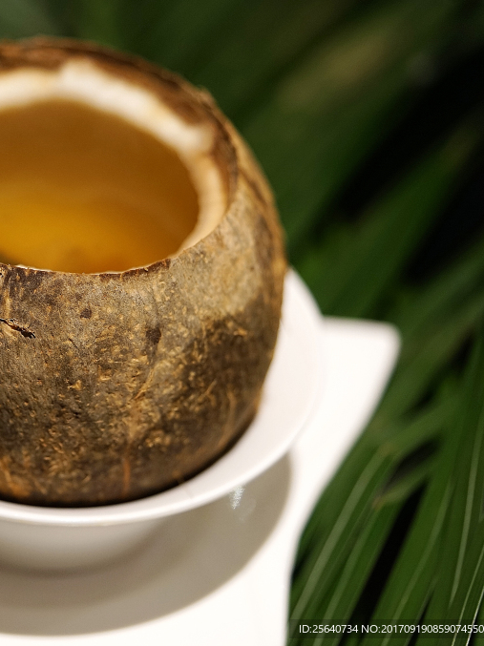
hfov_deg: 11.2
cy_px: 322
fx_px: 2444
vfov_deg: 15.1
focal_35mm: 131
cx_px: 27
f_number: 2.8
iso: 800
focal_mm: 90
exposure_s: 1/60
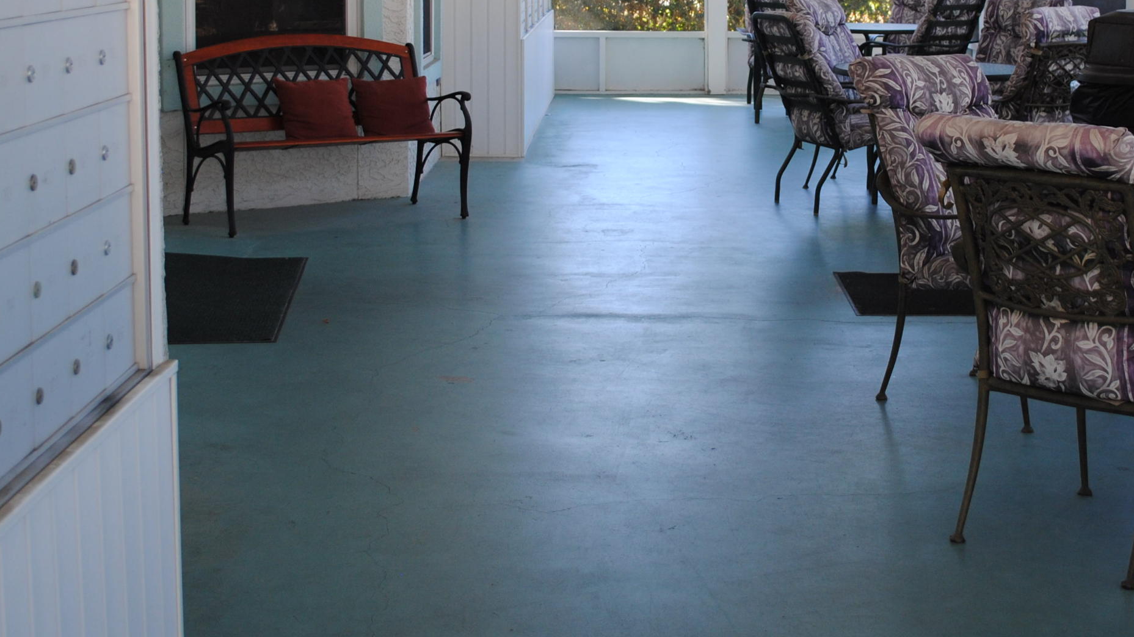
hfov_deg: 34.2
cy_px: 63
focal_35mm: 61
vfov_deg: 19.4
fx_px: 1834
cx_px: 716
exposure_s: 1/80
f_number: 4.5
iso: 200
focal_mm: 24
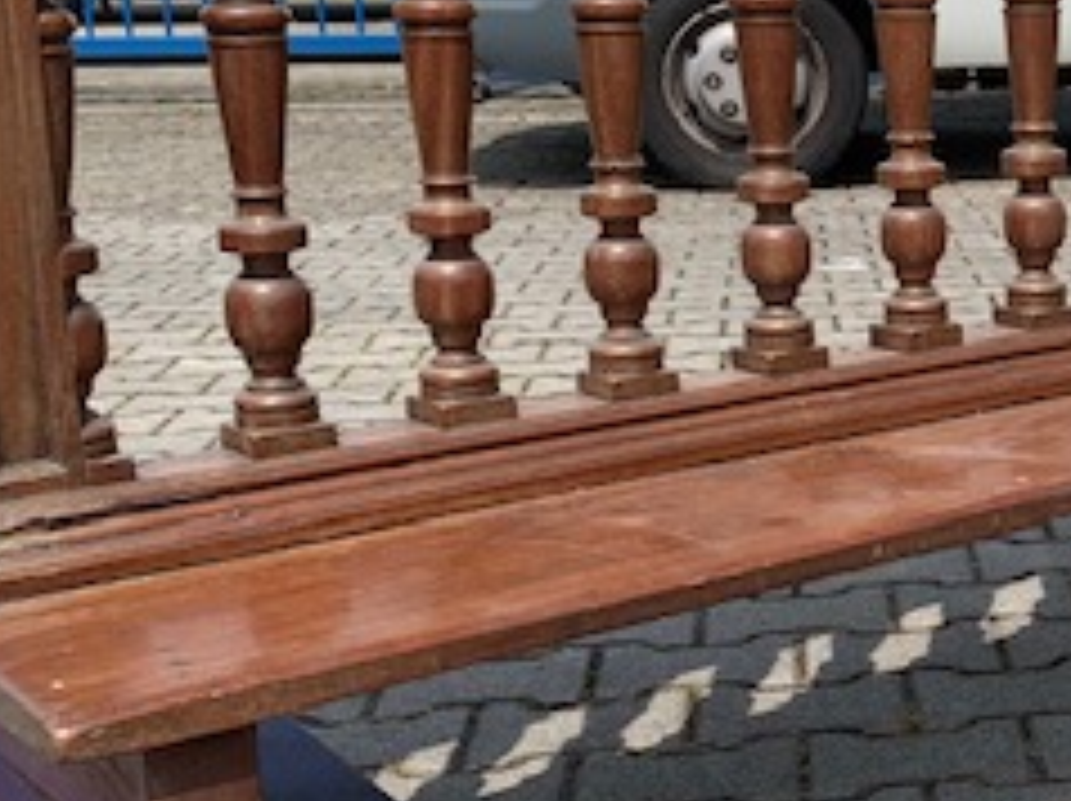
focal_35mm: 70
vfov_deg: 21.0
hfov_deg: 25.9
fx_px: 2164
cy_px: 342
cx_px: 1156
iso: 25
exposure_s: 1/2364
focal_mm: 4.25
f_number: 1.8
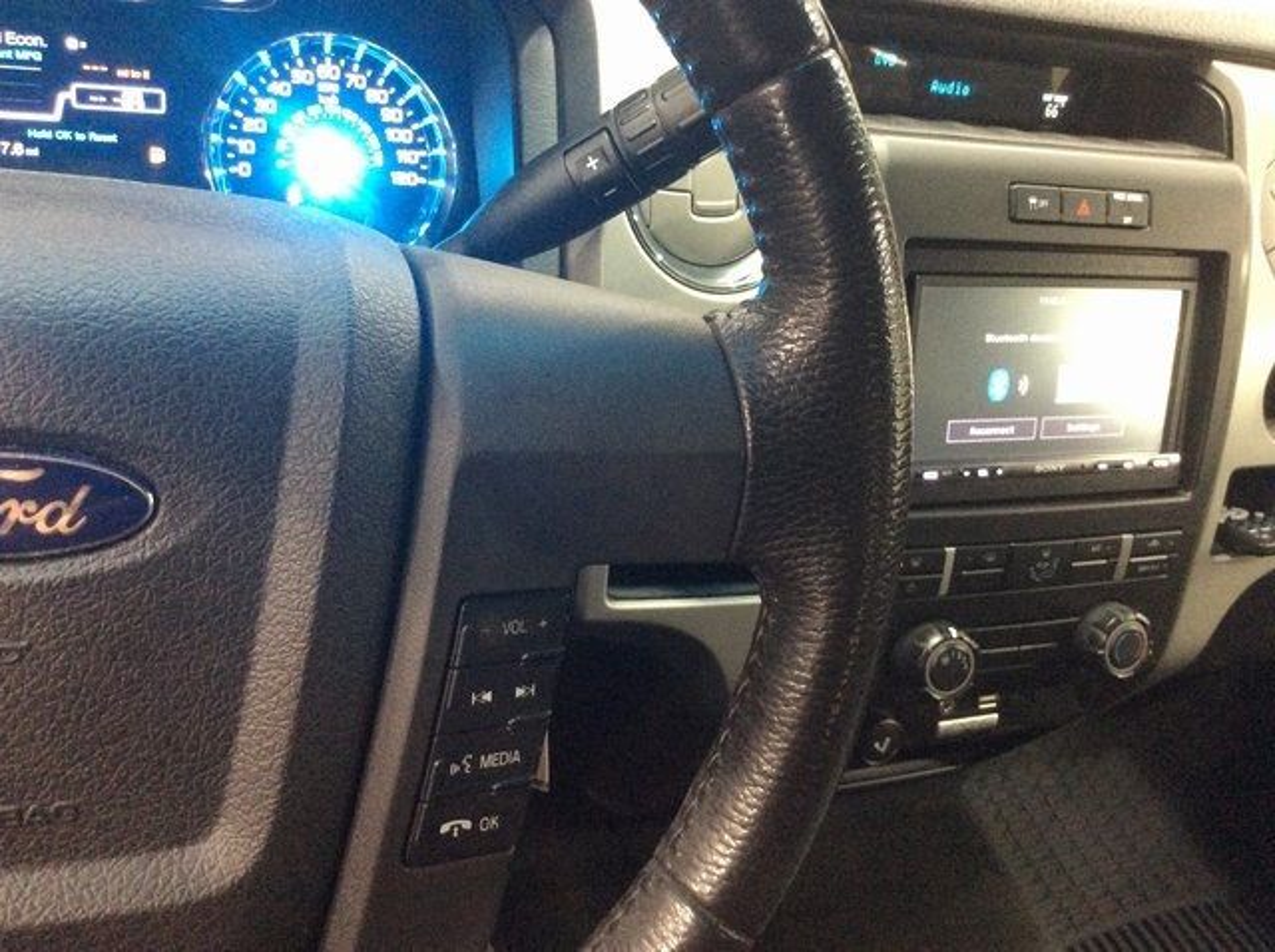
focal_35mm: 32
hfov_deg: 56.9
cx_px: 638
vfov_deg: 44.1
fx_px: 1177
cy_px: 476
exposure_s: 1/15
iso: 250
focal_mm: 3.3
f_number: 2.4
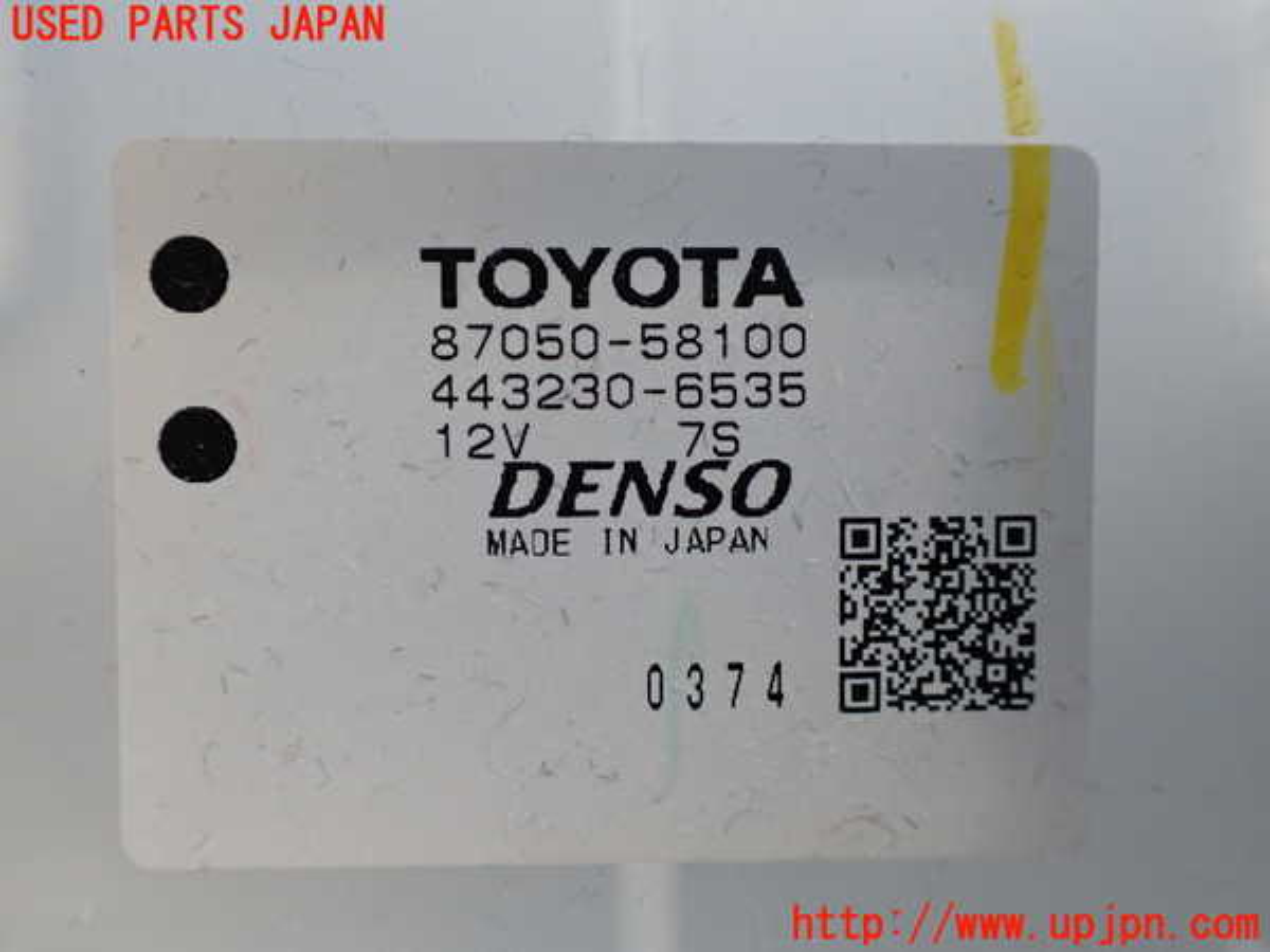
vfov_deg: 46.8
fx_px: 1101
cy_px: 476
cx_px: 635
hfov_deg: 60.0
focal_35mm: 30
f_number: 2.3
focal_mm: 5.4
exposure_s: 1/125
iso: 320
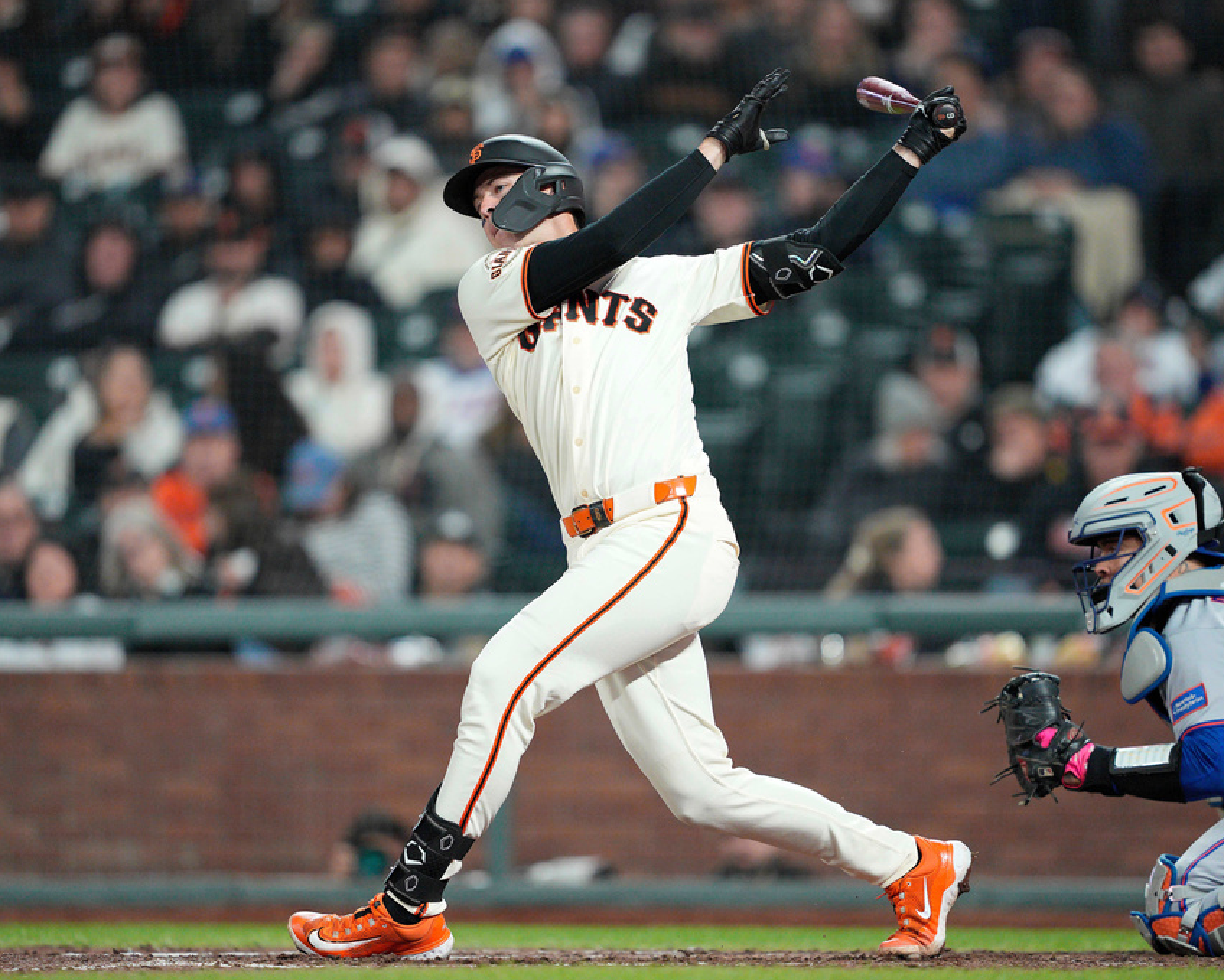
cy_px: 489
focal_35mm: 453
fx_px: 16416
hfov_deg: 4.3
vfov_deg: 3.4
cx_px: 645
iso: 4000
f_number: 2.8
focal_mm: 400
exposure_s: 1/2000
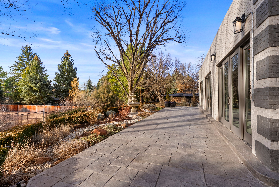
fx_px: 140
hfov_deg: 90.0
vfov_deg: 67.5
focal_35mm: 18
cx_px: 140
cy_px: 94
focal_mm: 18
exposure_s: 1/60
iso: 200
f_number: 9
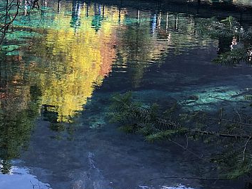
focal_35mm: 81
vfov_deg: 17.6
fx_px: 590
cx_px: 33
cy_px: -18
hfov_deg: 23.6
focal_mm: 4.15
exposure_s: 1/100
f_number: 2.2
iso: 25
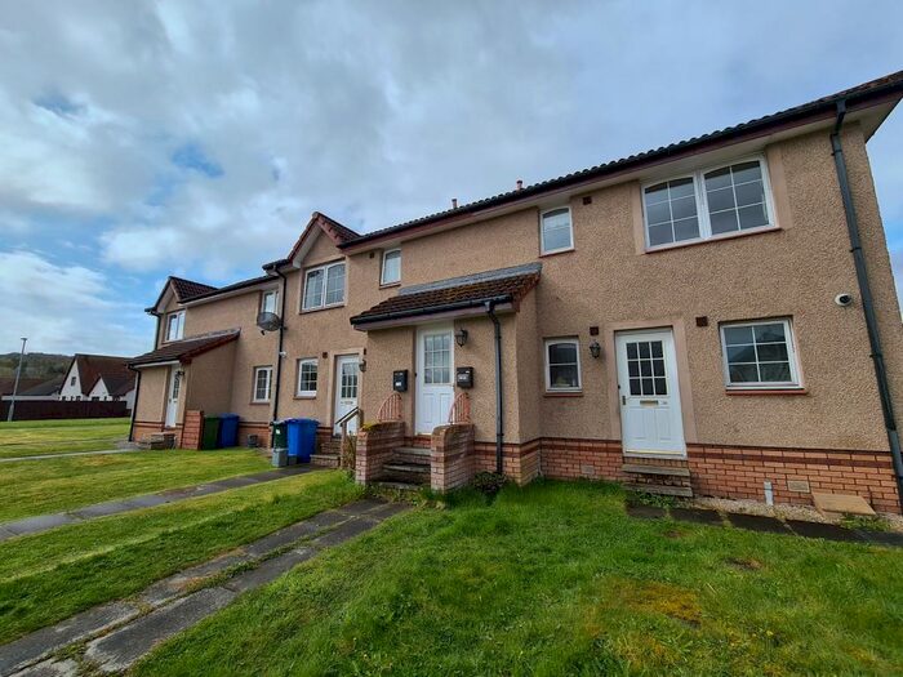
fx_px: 339
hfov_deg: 106.2
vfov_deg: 89.9
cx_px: 452
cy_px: 338
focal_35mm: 13
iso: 50
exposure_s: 1/1876
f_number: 2.2
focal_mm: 2.2
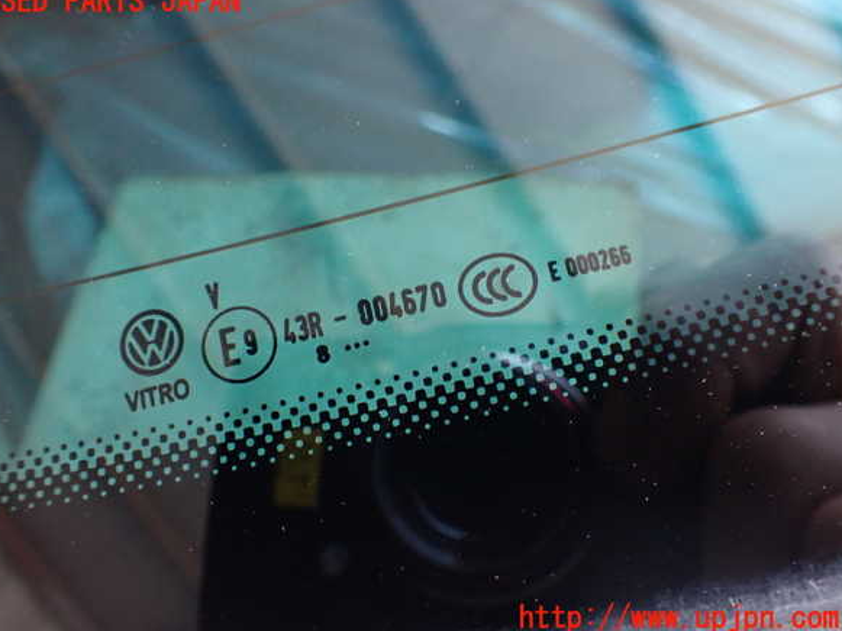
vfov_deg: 45.4
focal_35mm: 31
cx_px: 412
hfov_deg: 58.4
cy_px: 310
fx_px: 754
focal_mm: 5.4
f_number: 2.3
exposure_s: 1/125
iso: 640
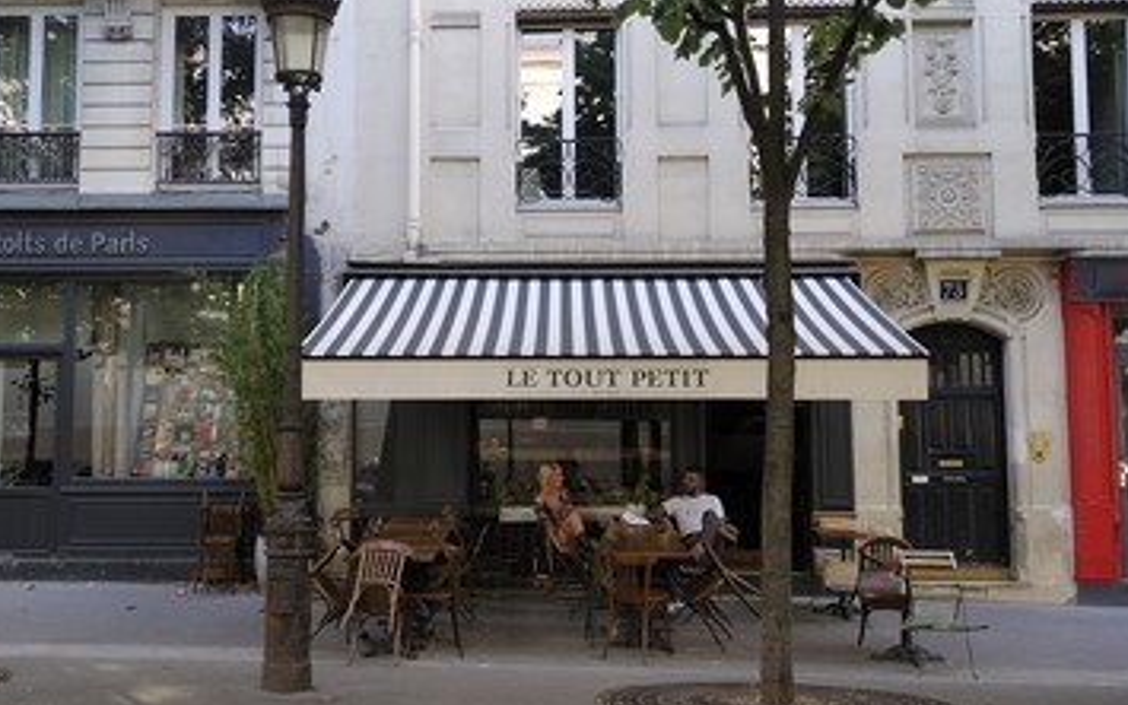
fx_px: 1261
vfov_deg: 31.2
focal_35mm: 41
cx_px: 499
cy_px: 324
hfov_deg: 48.1
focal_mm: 34
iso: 200
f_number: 3.5
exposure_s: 1/125
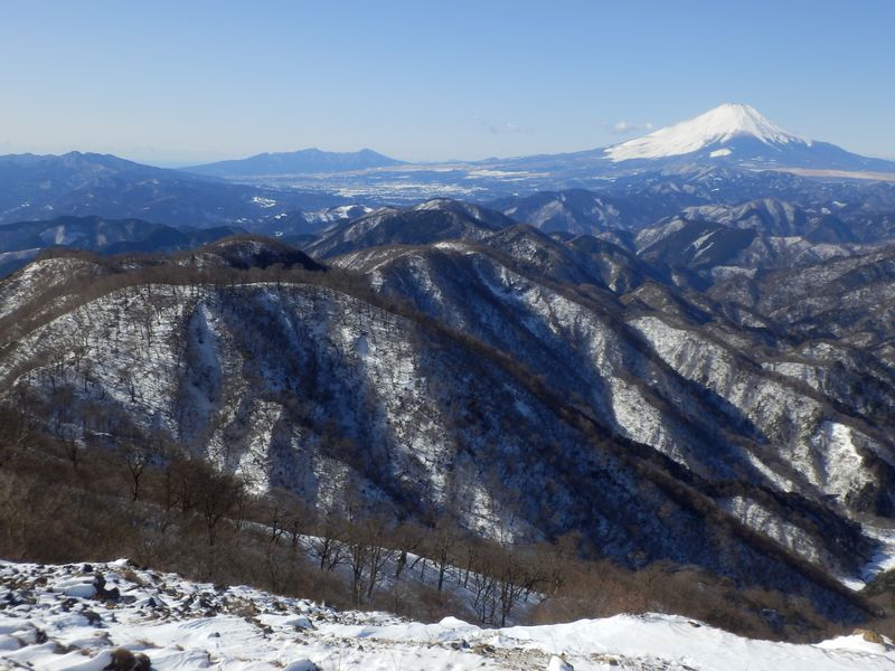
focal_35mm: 42
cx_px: 448
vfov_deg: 34.3
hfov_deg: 44.8
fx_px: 1086
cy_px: 336
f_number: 10.3
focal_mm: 7.4
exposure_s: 1/160
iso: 80
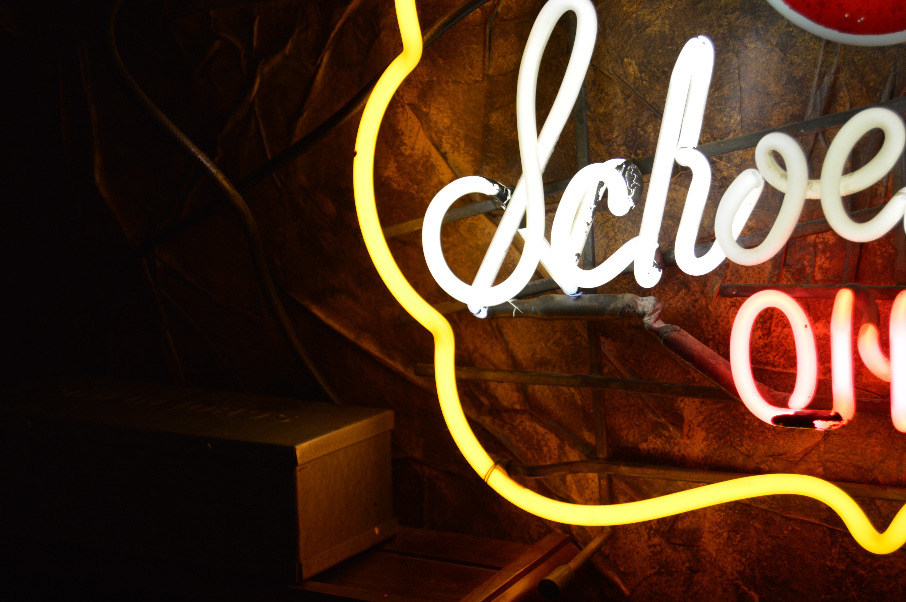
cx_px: 453
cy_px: 301
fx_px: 2074
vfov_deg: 16.5
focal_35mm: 82
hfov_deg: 24.6
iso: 400
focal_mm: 55
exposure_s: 1/60
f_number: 5.6
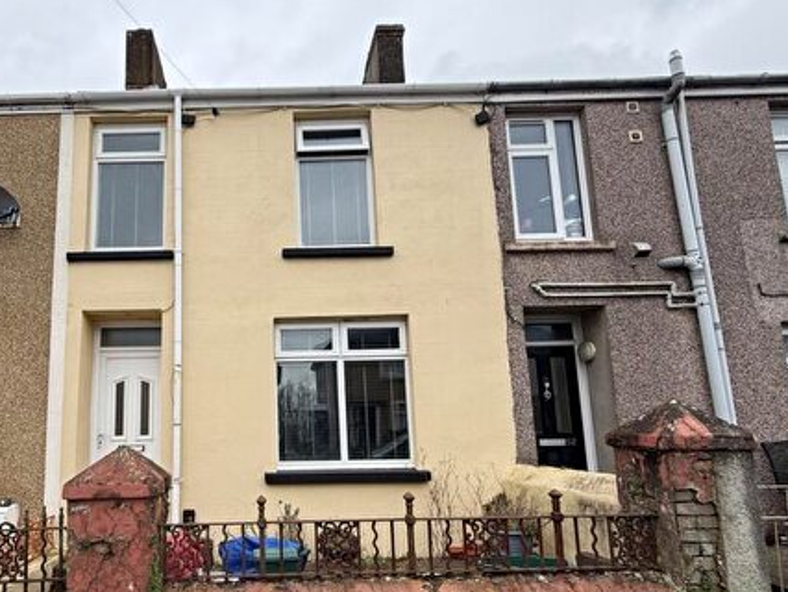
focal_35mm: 23
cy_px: 354
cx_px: 266
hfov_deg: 71.8
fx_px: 524
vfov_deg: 58.5
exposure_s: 1/228
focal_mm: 2.22
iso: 50
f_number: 2.2
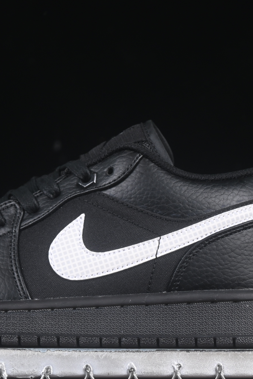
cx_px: 52
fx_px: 1644
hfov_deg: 8.8
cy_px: 183
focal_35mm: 156
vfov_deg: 13.2
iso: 160
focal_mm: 50
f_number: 6.3
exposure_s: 1/50
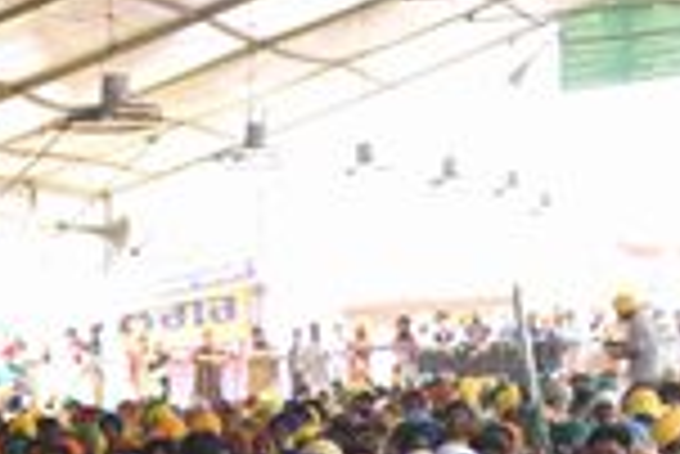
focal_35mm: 201
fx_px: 3800
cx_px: -608
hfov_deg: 9.6
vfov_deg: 6.5
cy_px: 1155
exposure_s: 1/100
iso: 1600
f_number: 7.1
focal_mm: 38
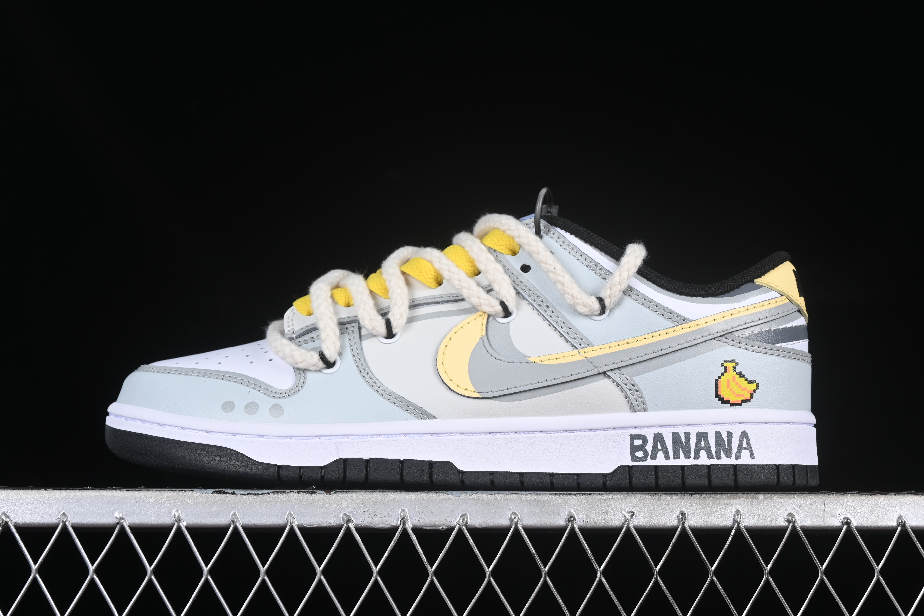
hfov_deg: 27.0
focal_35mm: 75
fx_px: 1925
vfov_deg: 18.2
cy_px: 308
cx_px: 462
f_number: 8
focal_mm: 50
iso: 160
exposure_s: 1/80
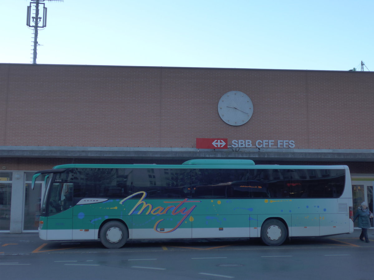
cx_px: 187
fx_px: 475
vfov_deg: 32.9
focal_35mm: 44
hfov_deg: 42.9
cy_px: 140
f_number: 2.8
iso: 160
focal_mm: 9
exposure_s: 1/400
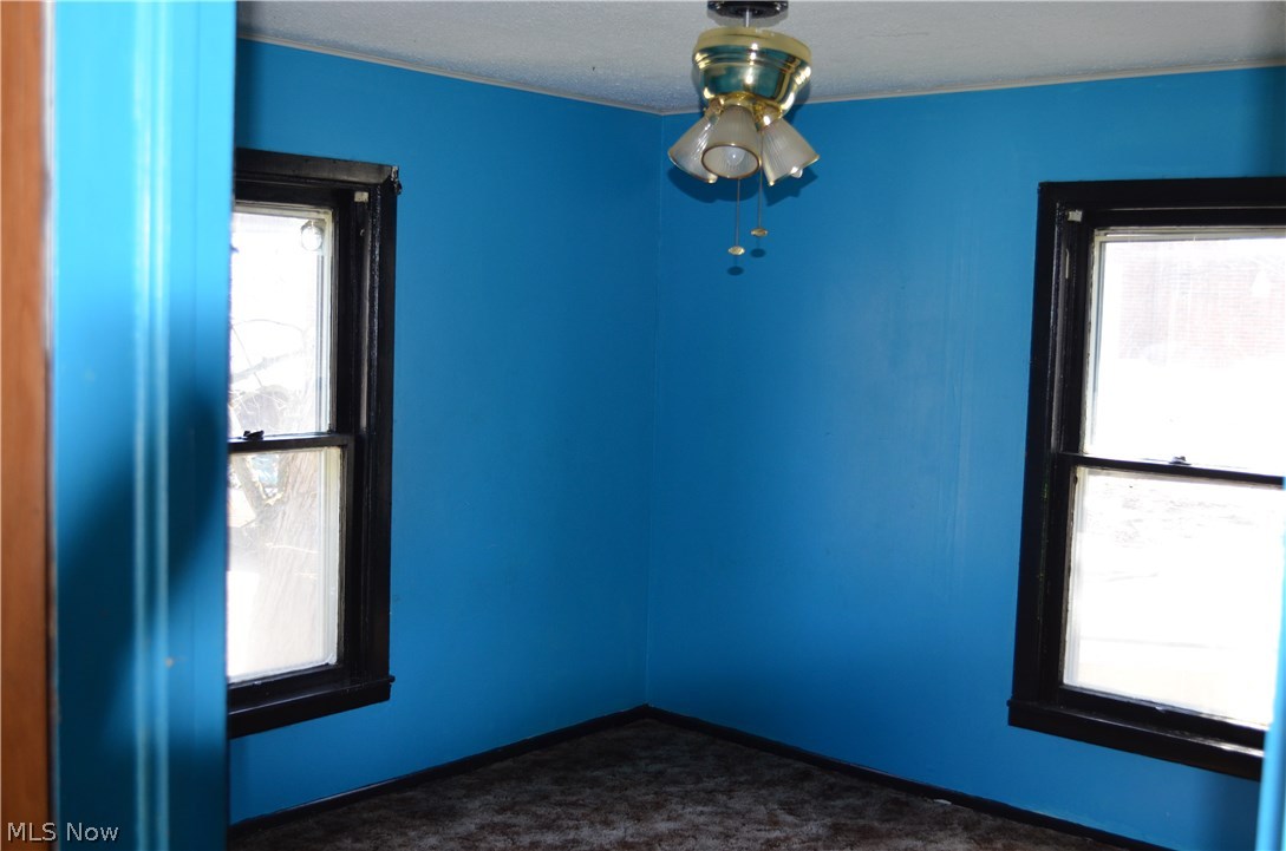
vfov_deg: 34.1
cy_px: 426
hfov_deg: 49.6
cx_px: 643
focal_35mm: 39
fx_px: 1390
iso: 450
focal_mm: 26
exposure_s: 1/60
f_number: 4.2
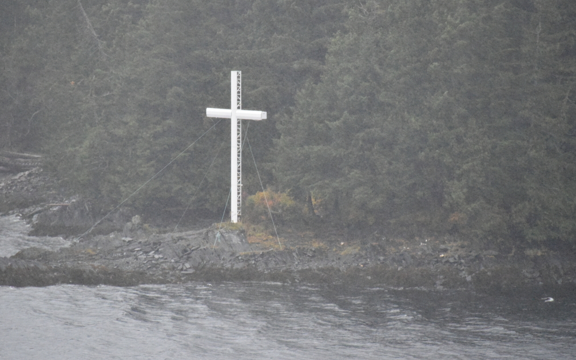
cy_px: 160
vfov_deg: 4.1
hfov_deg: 6.5
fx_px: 5085
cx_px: 263
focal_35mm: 324
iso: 9000
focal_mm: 250
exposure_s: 1/500
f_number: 5.6
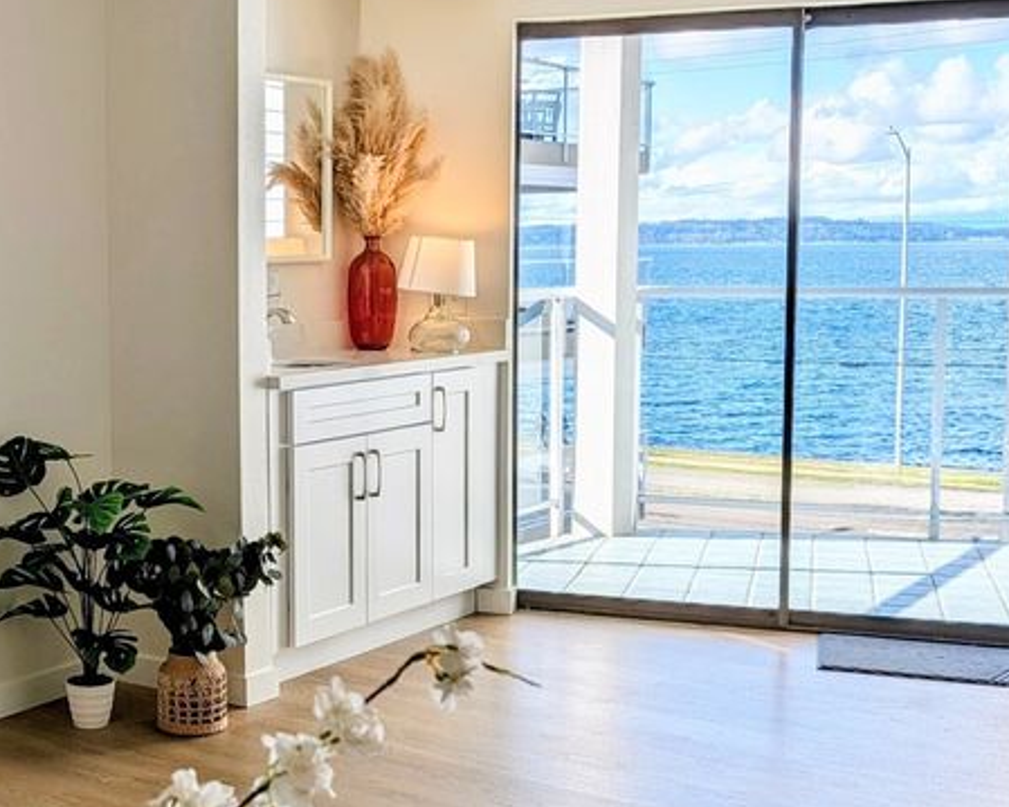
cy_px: 320
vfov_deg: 46.8
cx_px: 622
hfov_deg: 56.6
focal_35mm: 31
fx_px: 926
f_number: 1.68
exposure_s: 1/789
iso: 20
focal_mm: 6.9
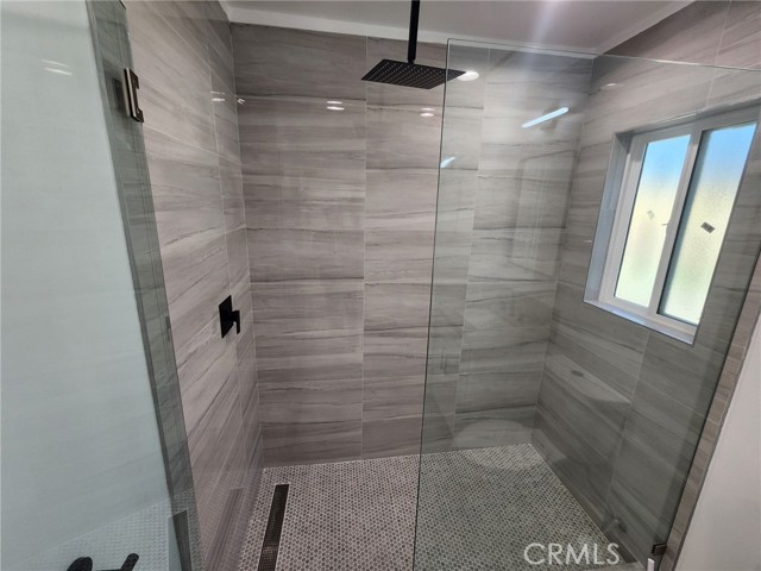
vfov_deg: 89.9
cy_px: 286
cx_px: 380
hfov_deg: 106.2
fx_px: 286
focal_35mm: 13
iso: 100
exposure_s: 1/120
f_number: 2.2
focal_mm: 2.2
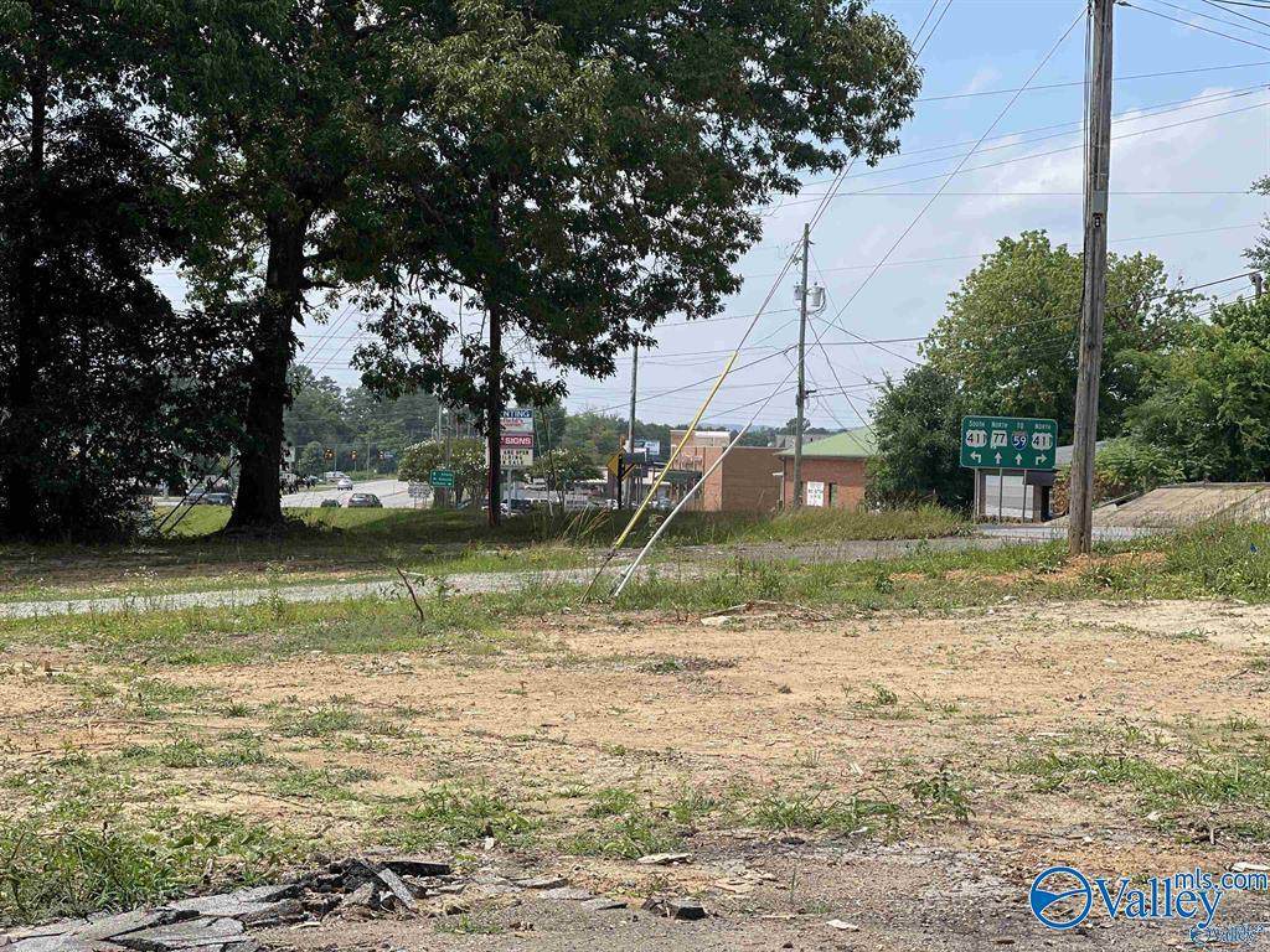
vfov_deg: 22.9
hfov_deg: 30.3
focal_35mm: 64
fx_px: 2348
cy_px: 476
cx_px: 635
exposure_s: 1/1647
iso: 32
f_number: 2.2
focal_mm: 7.5
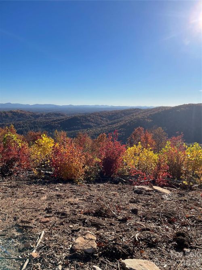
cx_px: 101
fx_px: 202
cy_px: 135
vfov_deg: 67.3
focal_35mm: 26
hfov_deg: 53.0
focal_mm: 4.2
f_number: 1.6
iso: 32
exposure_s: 1/5556
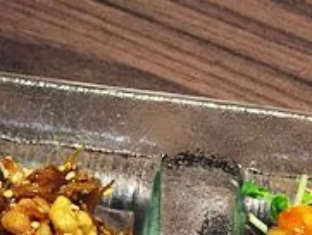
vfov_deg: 15.5
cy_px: 251
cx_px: 60
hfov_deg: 20.8
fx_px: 839
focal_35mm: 93
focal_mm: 4.15
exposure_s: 1/30
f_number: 2.2
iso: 250
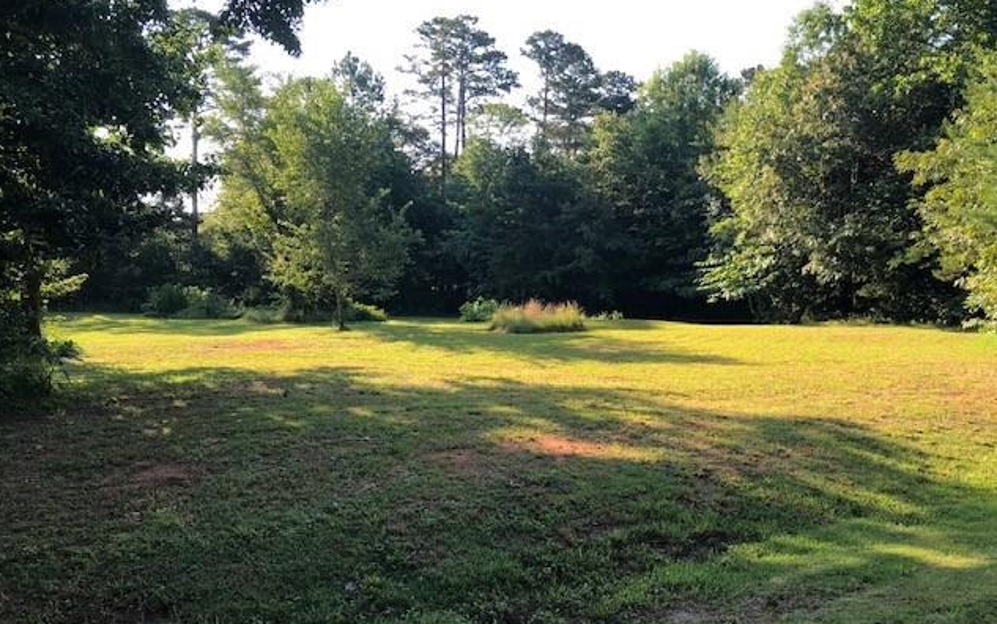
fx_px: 815
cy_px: 323
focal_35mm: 30
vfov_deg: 41.9
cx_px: 495
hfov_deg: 62.9
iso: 20
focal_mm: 3.99
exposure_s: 1/385
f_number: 1.8
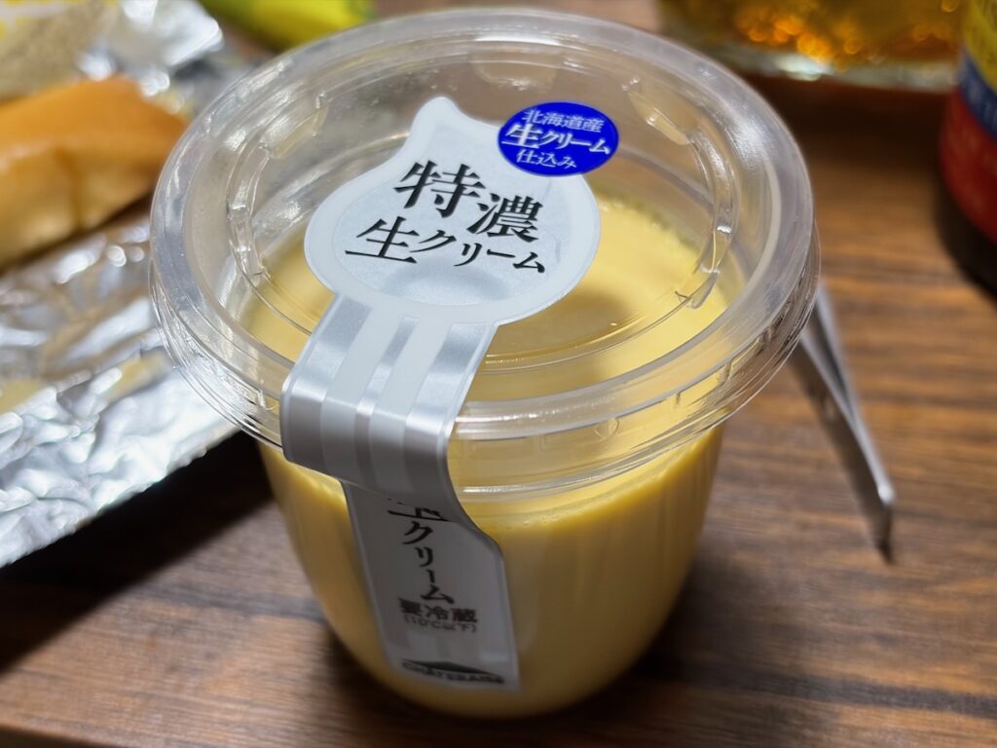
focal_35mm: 52
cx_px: 498
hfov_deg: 36.8
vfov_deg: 28.0
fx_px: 1498
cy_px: 374
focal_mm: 5.96
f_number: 1.6
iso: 160
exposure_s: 1/100
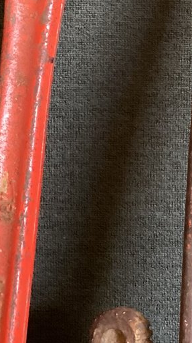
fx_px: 906
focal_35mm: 100
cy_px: 48
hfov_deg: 11.7
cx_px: 258
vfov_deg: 21.0
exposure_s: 1/50
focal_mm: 3.3
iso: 320
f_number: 2.4
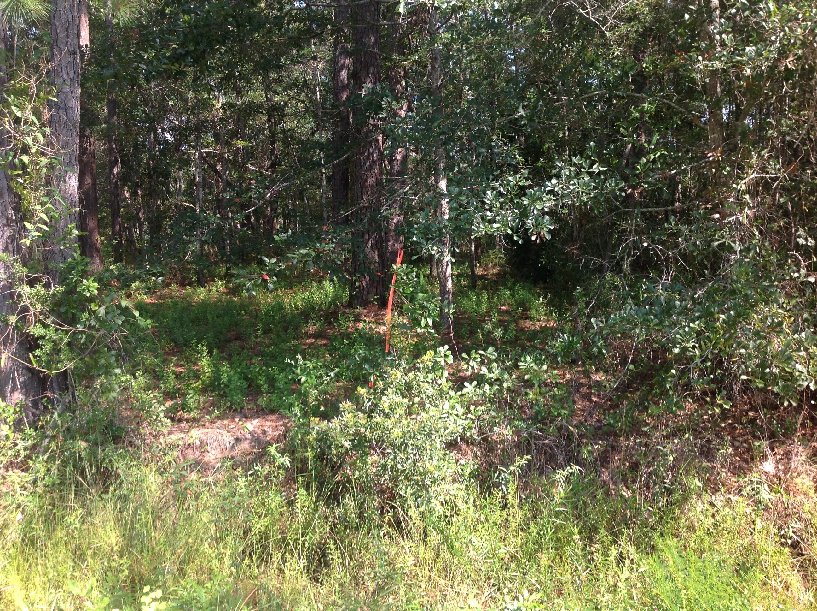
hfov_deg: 52.7
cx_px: 408
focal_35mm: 35
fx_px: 825
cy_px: 306
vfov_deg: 40.6
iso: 50
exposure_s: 1/270
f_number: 2.4
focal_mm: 4.28
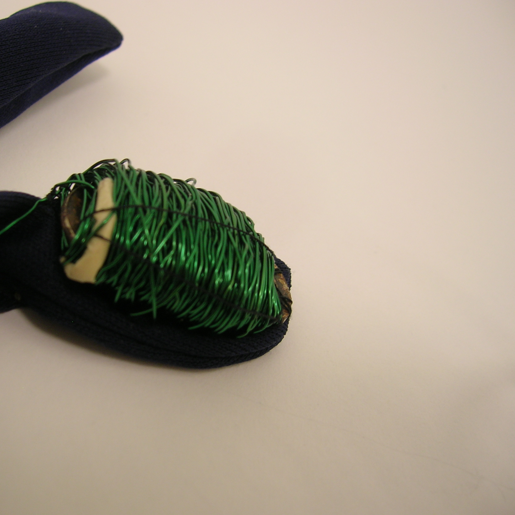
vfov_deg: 40.9
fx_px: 690
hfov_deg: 40.7
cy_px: 259
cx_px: 199
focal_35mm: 41
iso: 50
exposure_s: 1/14
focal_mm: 5.7
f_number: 2.9
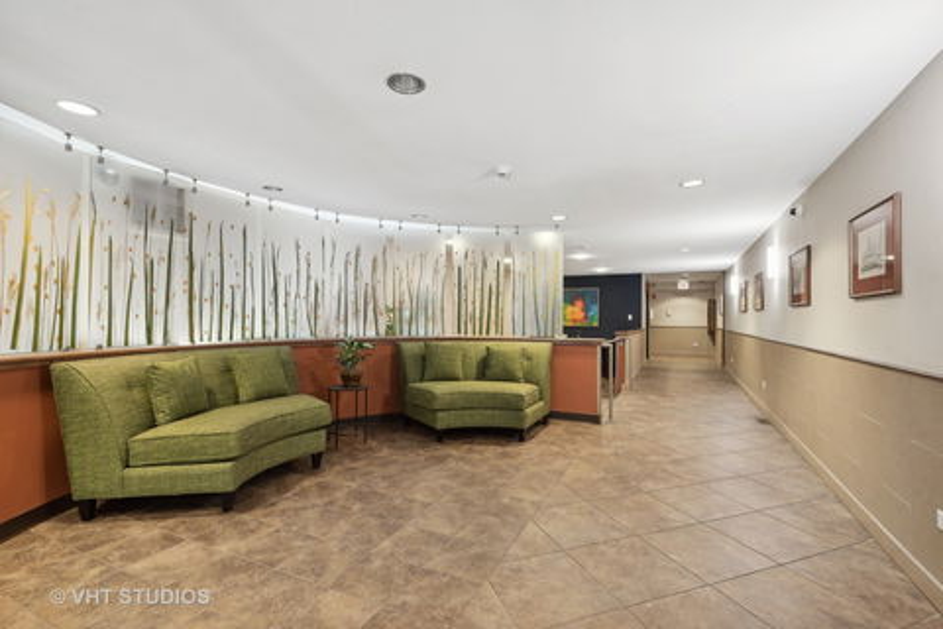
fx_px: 419
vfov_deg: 73.7
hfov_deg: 96.7
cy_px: 314
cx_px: 472
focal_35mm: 16
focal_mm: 16
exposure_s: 1/1.25
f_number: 9
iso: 200
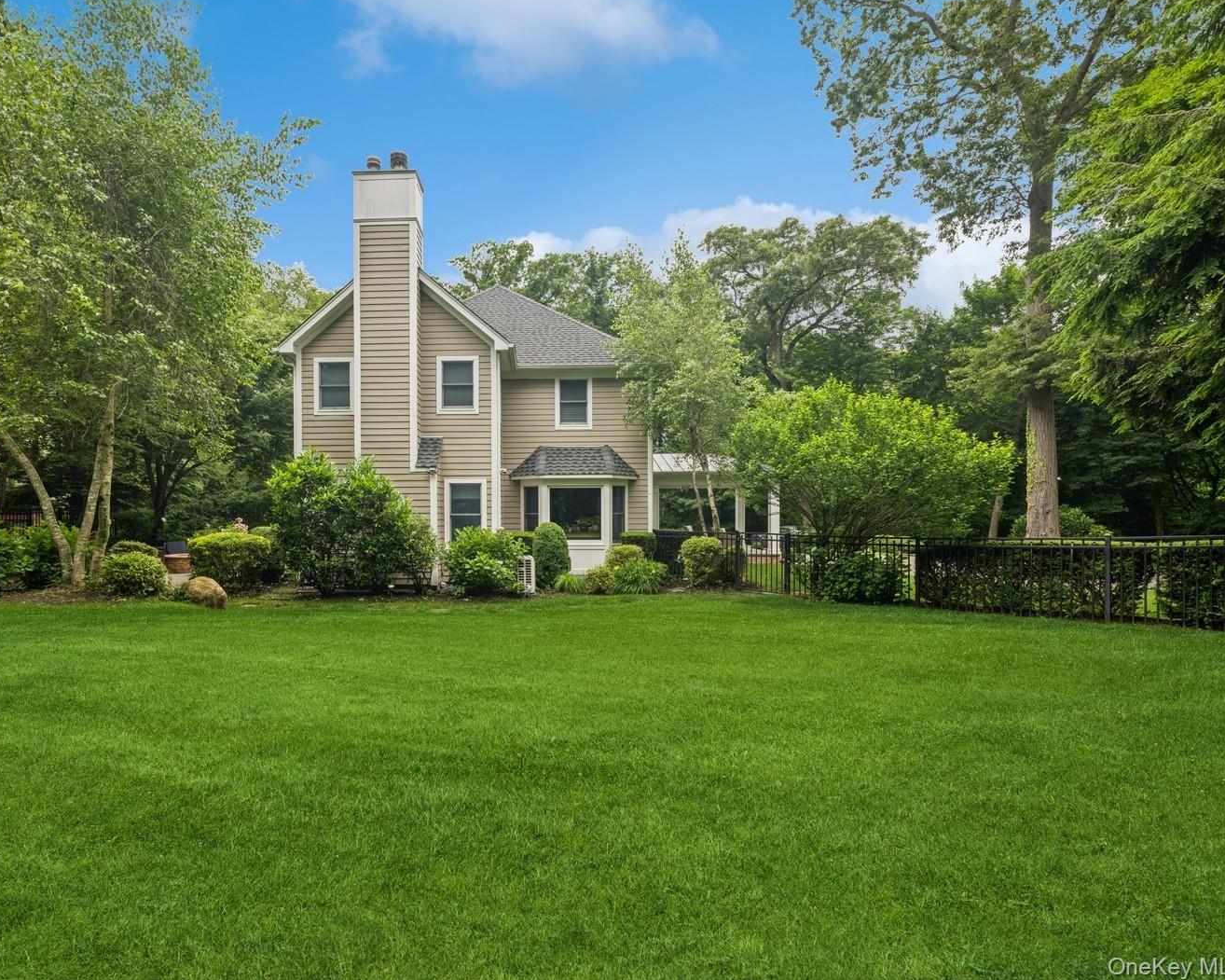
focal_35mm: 16
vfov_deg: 80.4
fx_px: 580
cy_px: 487
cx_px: 510
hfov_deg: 92.3
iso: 100
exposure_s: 1/25
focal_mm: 14
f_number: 11
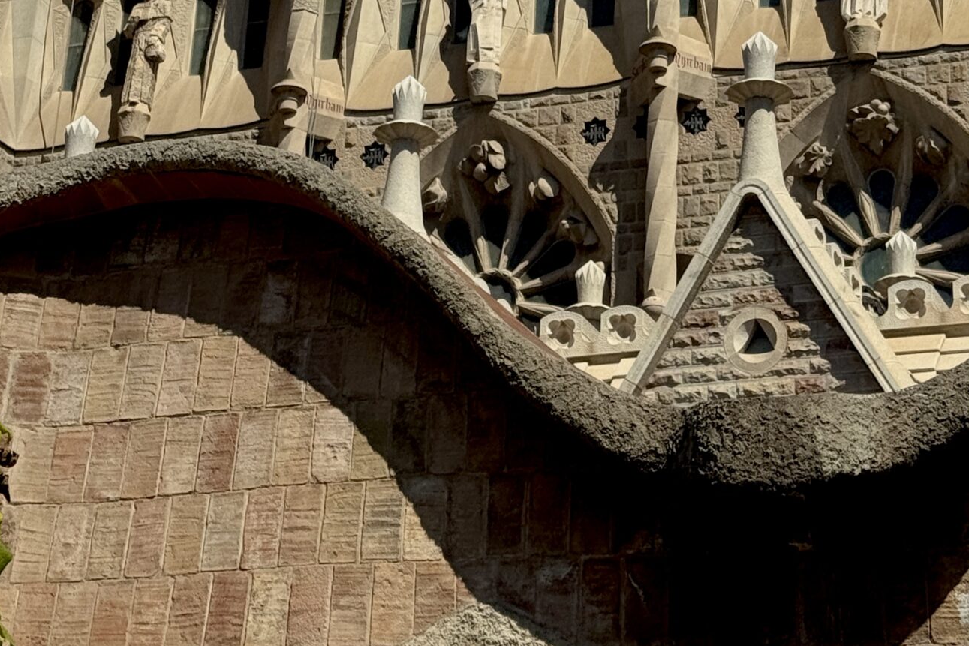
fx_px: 2665
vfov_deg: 13.2
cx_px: 559
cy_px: -277
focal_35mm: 99
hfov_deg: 20.6
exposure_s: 1/15385
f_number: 1.78
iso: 80
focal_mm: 6.76
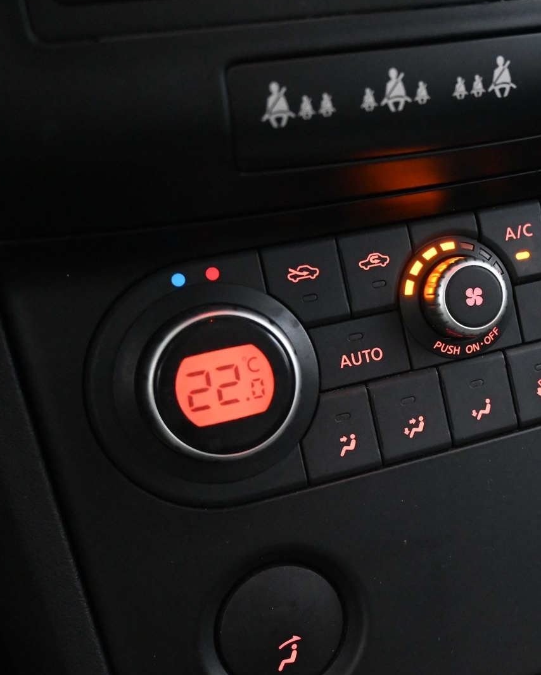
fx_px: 940
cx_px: 468
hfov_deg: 30.9
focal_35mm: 47
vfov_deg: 39.5
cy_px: 335
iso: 6400
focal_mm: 22
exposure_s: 1/40
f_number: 4
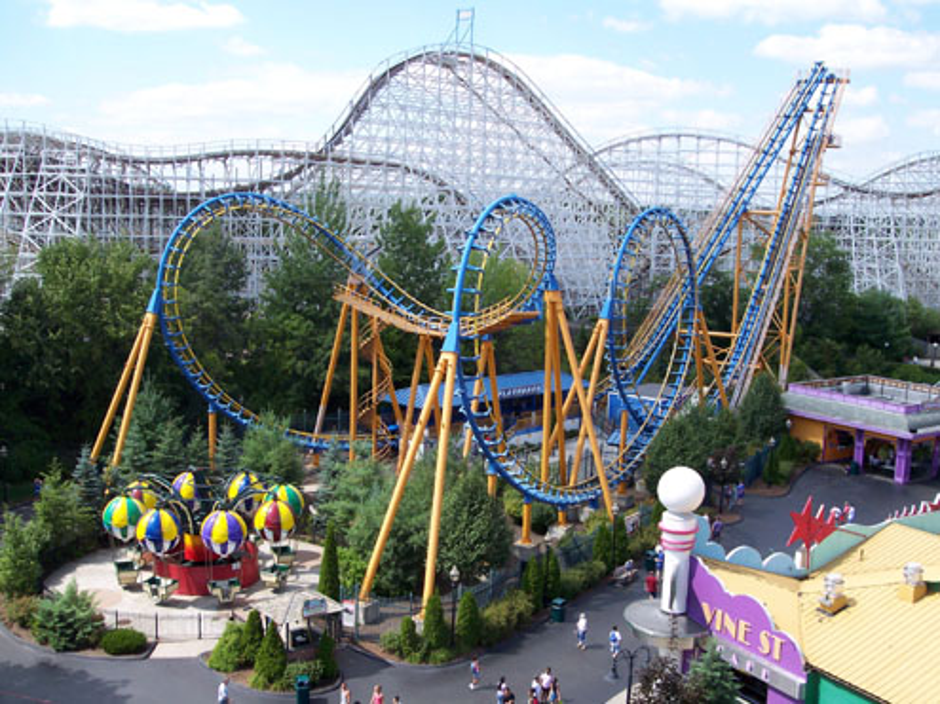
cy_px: 352
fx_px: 1032
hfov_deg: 49.0
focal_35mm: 38
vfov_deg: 37.7
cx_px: 470
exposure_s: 1/350
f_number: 4.8
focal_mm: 8
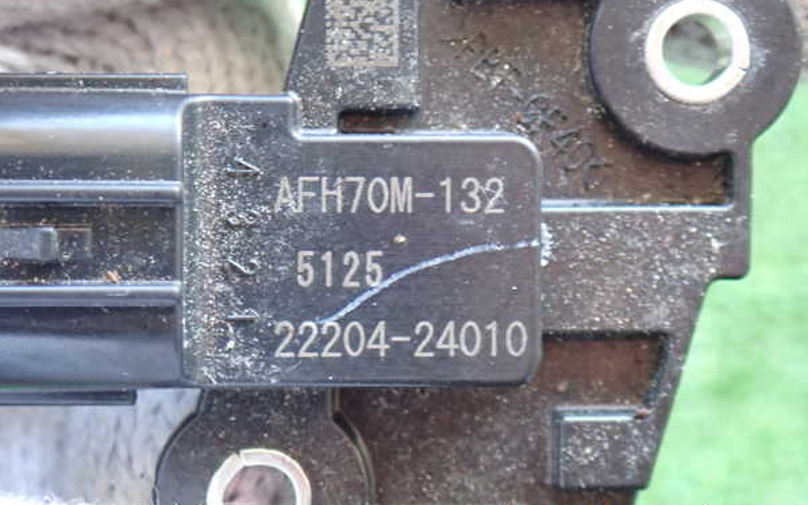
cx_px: 404
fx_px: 2202
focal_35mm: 100
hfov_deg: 20.8
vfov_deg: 13.1
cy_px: 232
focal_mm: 16.79
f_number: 4.7
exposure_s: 1/25
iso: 1000
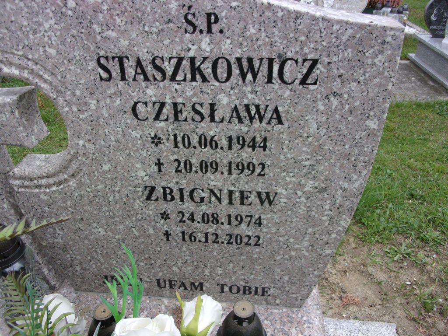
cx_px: 224
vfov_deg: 49.7
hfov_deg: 63.4
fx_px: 362
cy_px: 168
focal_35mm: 28
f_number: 3.9
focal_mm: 5.1
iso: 80
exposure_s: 1/160
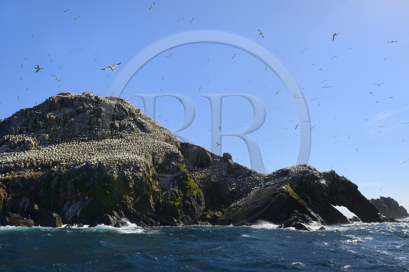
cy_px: 136
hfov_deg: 73.8
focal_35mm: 24
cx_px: 204
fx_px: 272
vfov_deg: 53.1
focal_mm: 24
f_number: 8
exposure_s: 1/1600
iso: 400
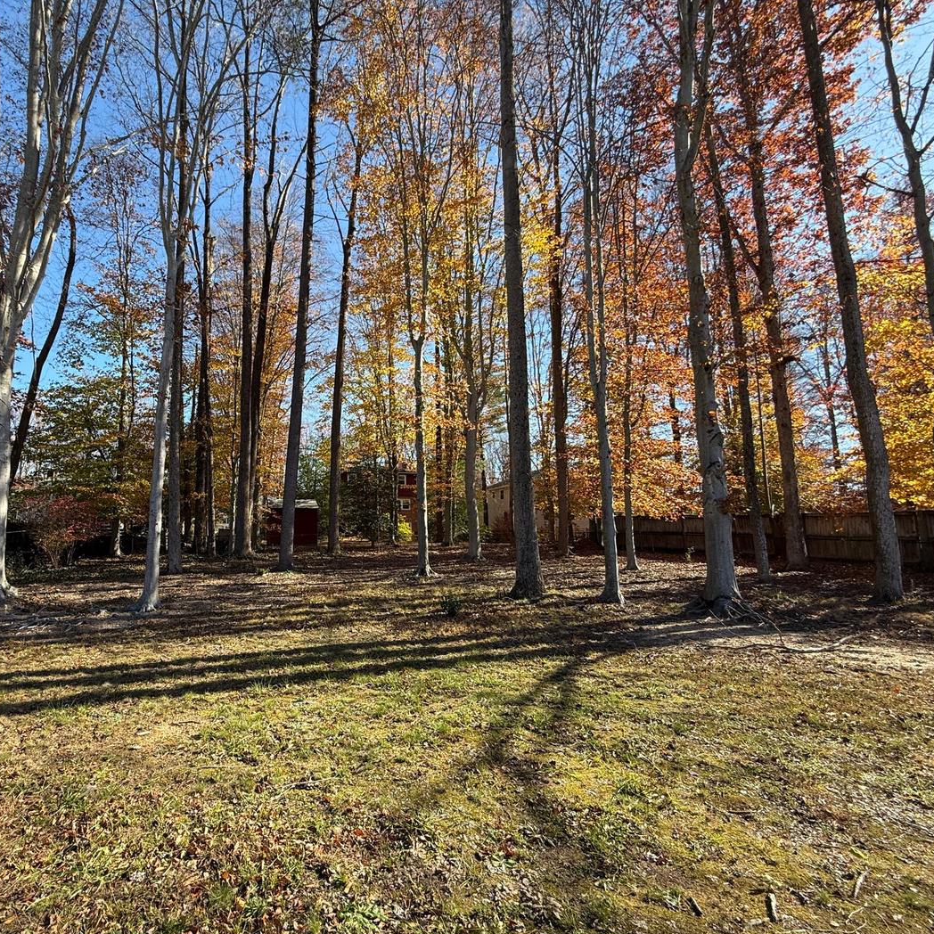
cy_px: 480
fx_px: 519
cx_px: 334
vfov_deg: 83.9
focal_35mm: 17
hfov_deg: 81.9
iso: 50
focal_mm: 2.22
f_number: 2.2
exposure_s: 1/439
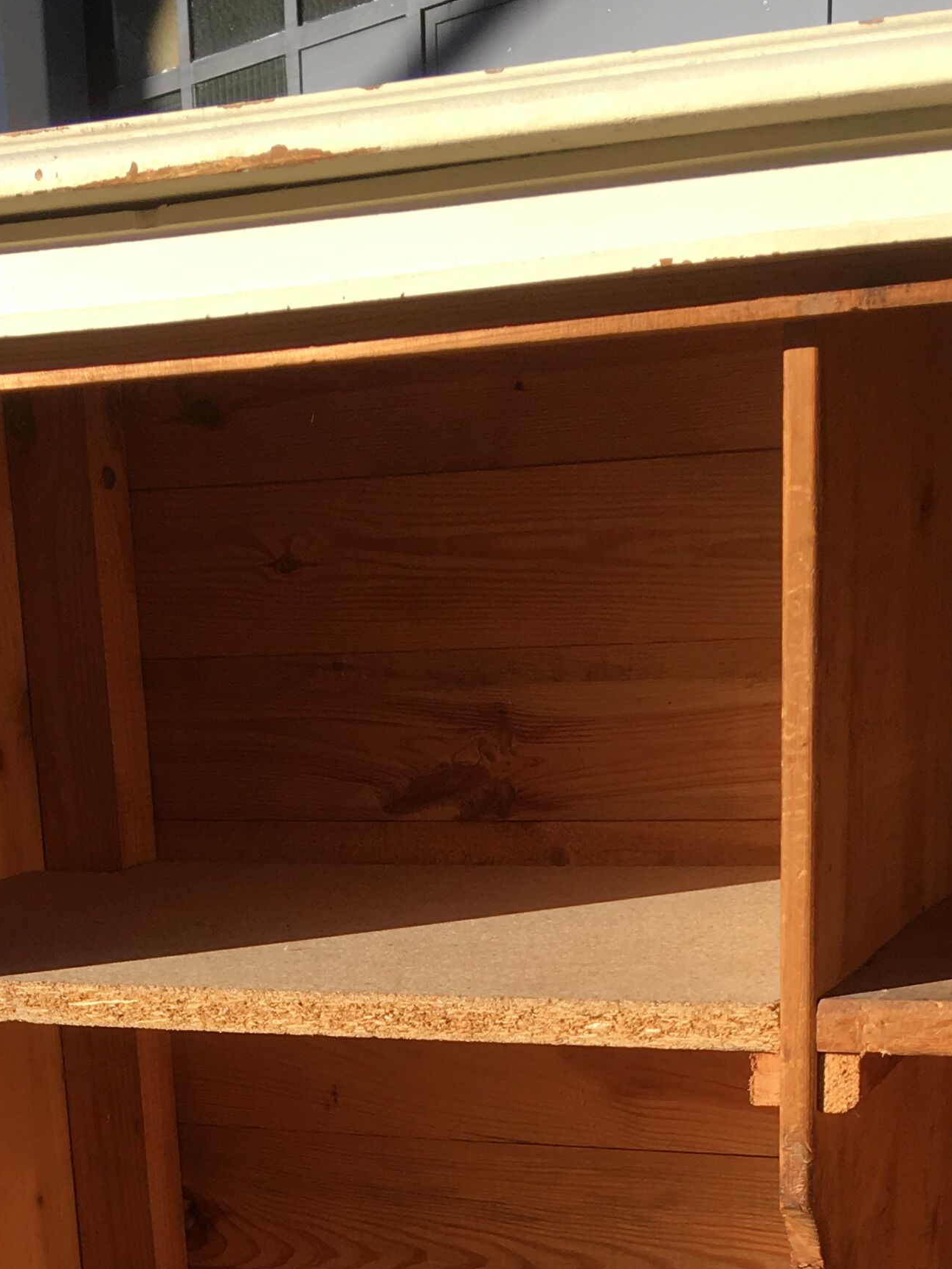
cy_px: 1318
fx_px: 2493
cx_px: 235
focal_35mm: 68
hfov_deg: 21.4
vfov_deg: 26.7
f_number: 2.2
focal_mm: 4.15
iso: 25
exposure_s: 1/761
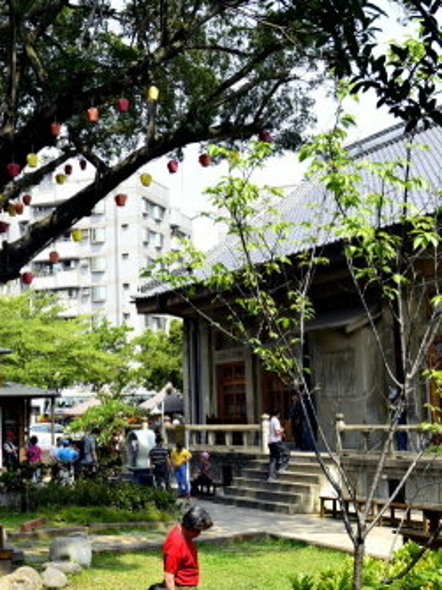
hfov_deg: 27.2
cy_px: 296
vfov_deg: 36.2
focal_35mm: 53
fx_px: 903
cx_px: 122
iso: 100
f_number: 7.1
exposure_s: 1/125
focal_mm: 24
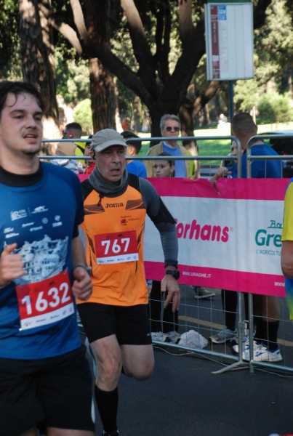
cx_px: 146
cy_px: 218
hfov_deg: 13.1
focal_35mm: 105
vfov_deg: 19.4
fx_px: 1275
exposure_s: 1/320
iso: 1000
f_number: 5.6
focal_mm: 70
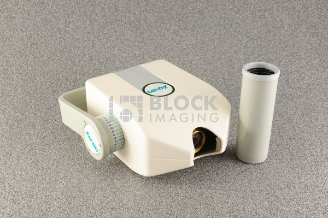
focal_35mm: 50
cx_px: 164
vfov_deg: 26.9
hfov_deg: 39.6
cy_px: 109
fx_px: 455
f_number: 13
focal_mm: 50
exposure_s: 1/160
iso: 1600
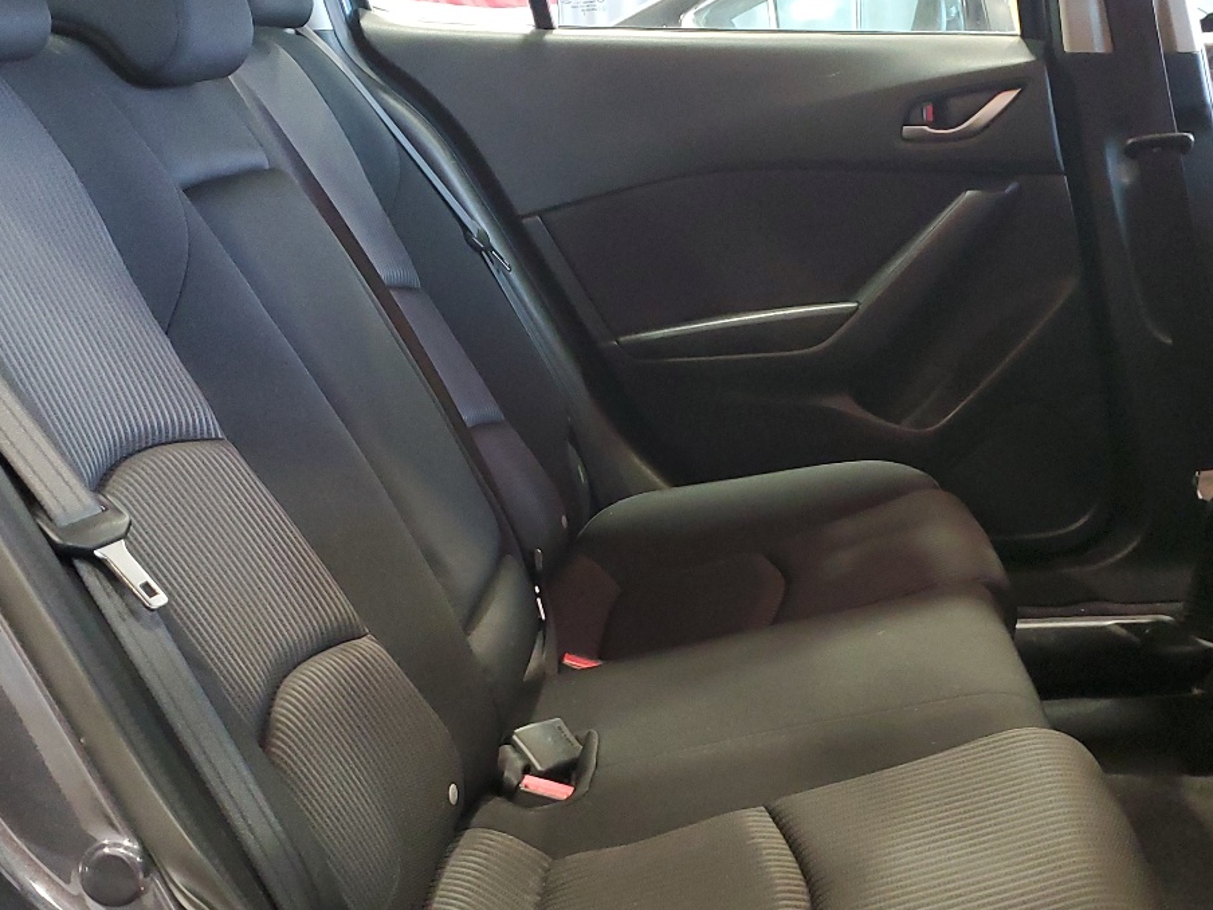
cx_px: 611
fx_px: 1612
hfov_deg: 41.2
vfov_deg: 31.4
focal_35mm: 46
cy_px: 549
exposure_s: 1/24
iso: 282
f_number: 1.5
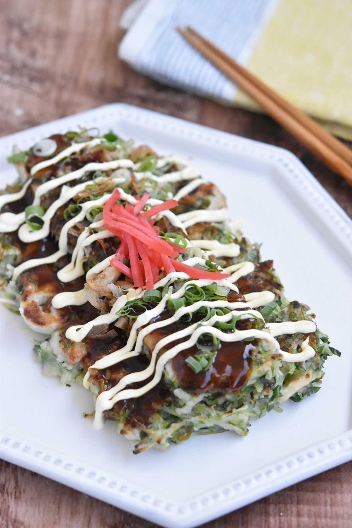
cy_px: 264
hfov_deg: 15.2
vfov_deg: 22.6
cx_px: 176
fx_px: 1319
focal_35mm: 90
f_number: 4.5
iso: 5000
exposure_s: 1/3200
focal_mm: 60
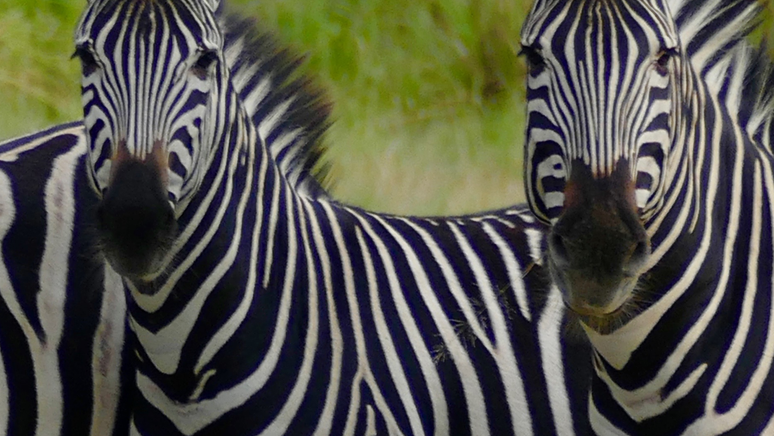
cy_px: 362
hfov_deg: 0.9
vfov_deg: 0.5
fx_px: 49463
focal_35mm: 2410
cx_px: 470
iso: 125
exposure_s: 1/250
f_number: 4
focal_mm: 146
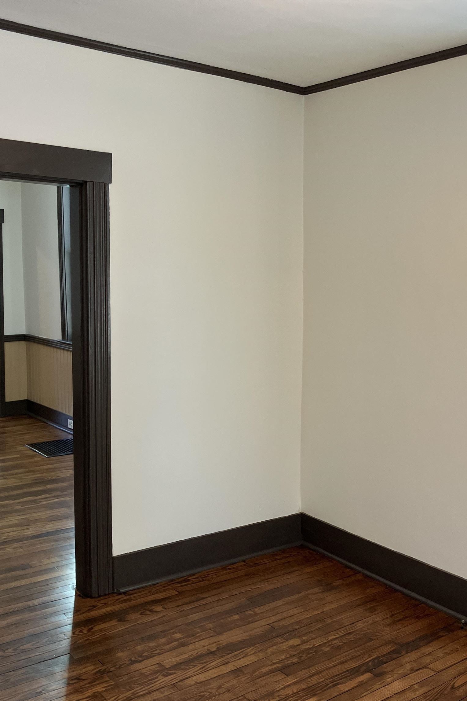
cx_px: 318
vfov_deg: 49.6
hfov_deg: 33.8
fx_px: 759
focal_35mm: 39
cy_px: 351
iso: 64
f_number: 1.8
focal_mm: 3.99
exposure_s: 1/120
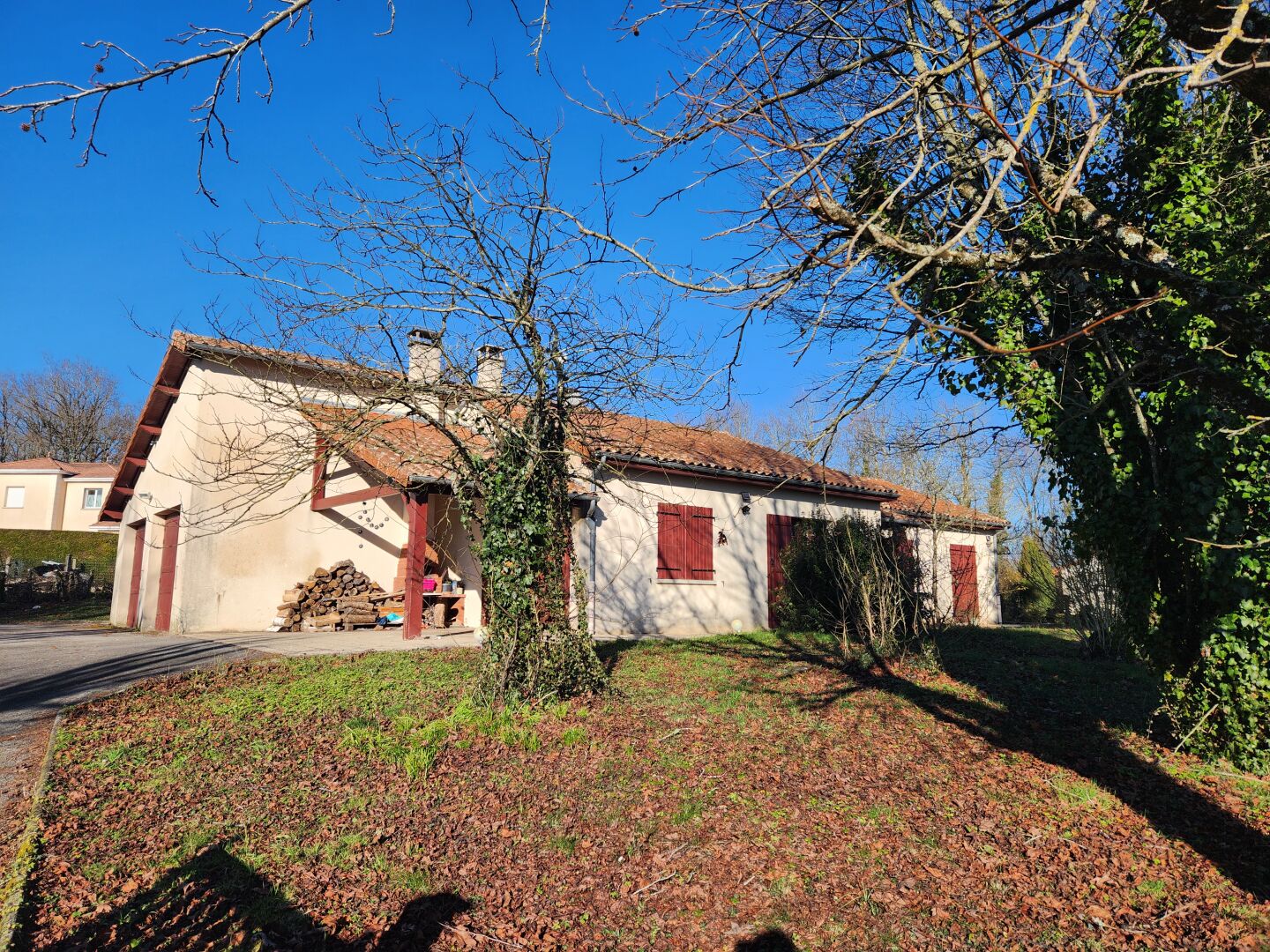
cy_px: 476
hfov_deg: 73.9
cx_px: 635
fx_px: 844
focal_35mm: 23
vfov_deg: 58.9
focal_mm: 5.4
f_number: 1.8
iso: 20
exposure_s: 1/1297
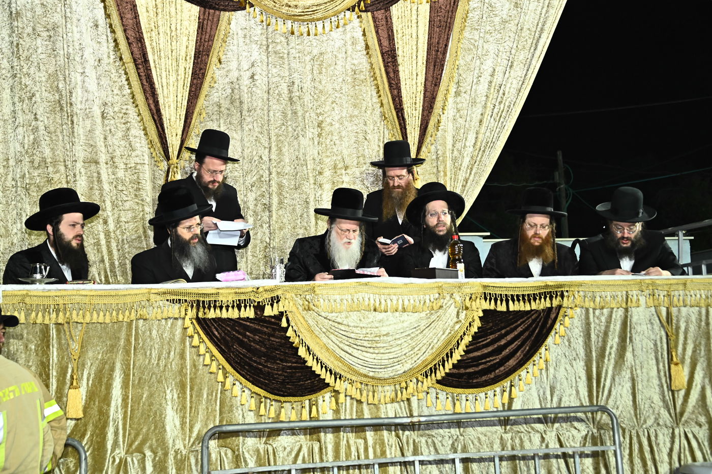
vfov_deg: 21.9
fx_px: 1226
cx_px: 356
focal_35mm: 62
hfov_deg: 32.4
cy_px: 237
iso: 3200
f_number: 4.8
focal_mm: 62
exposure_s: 1/125
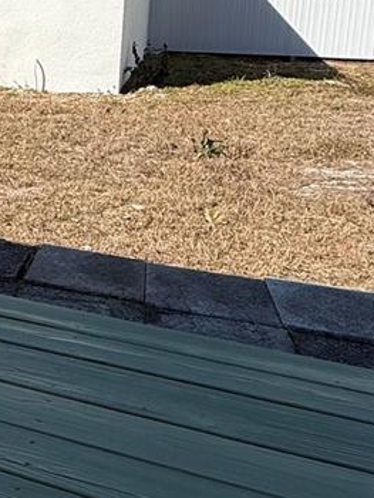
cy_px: 104
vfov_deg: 38.2
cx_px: -125
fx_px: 691
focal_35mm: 48
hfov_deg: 25.6
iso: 50
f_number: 2.2
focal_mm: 2.22
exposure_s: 1/2841
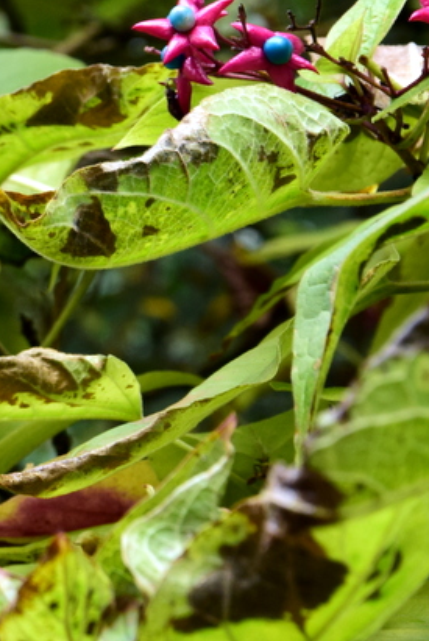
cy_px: 139
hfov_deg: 9.0
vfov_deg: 13.4
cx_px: 154
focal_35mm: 152
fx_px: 2710
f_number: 8
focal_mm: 52
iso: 400
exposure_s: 1/60
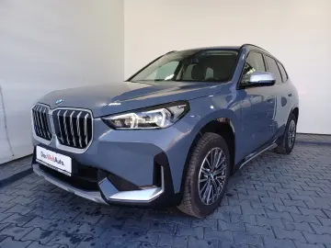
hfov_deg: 69.4
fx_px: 239
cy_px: 124
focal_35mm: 25
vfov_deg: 54.9
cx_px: 166
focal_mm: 4.65
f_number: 1.8
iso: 50
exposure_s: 1/103
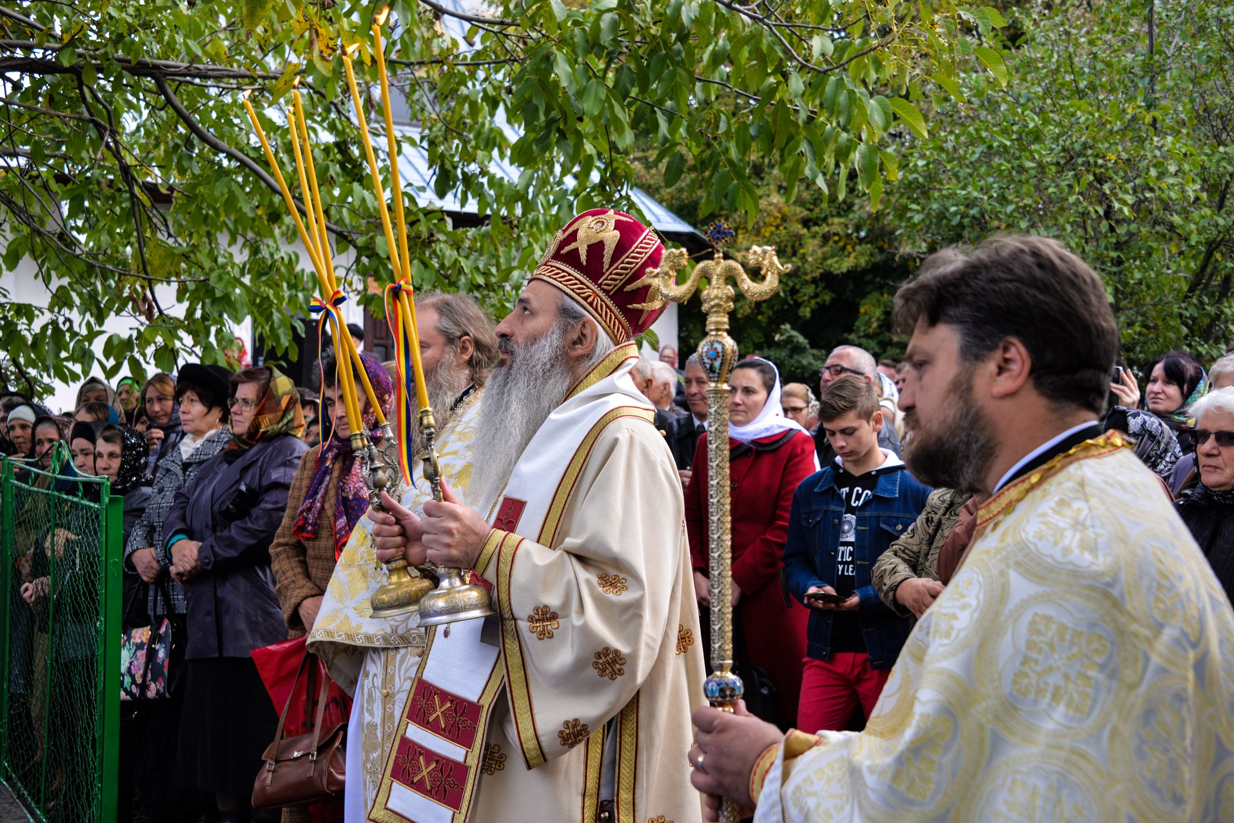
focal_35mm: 48
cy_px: 412
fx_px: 1645
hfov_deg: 41.1
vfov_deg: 28.1
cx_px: 617
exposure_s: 1/125
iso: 200
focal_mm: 48
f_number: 5.6
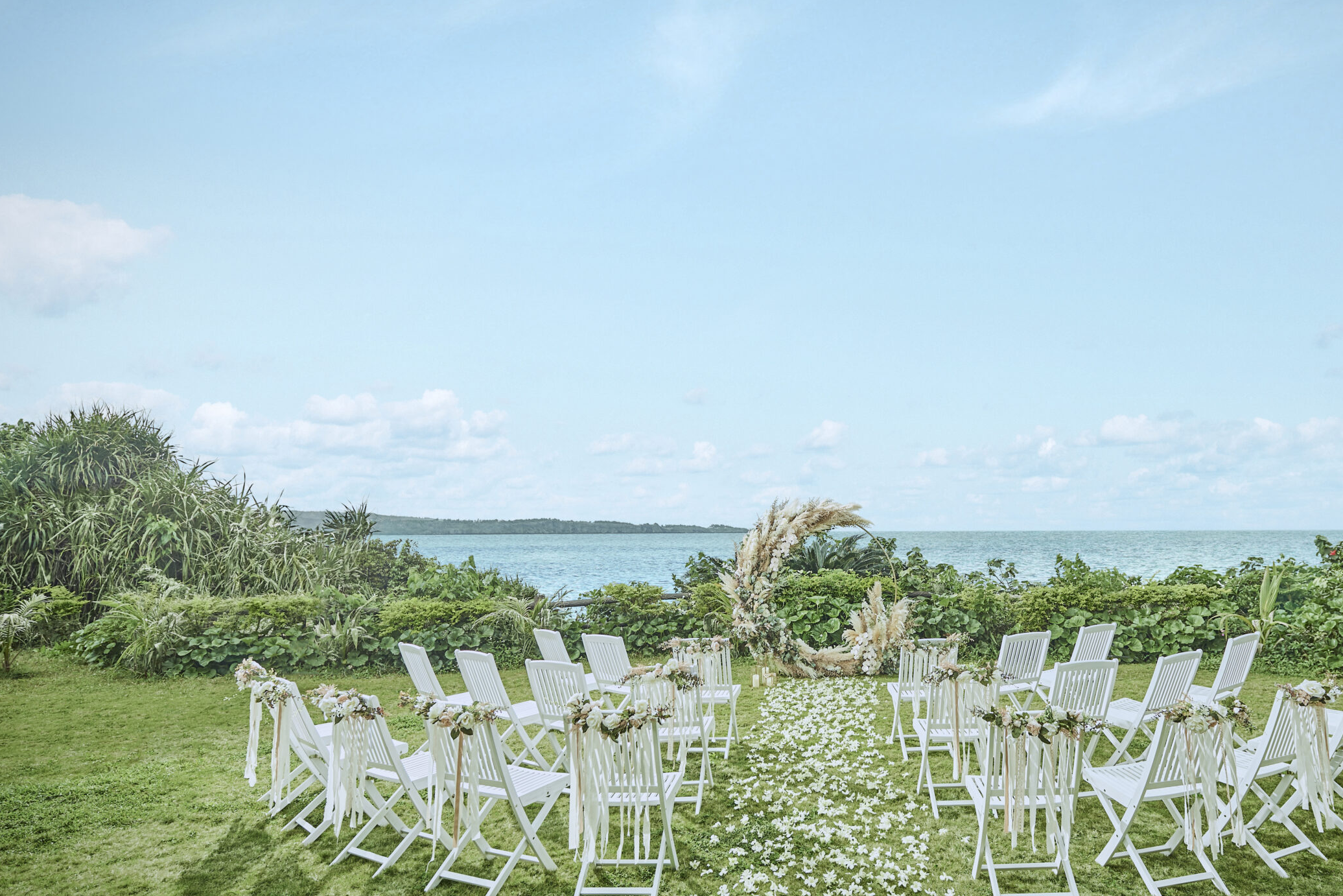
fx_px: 783
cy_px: 443
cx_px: 822
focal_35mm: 21
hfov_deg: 80.0
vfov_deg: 59.5
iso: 160
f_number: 4
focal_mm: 17
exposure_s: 1/250
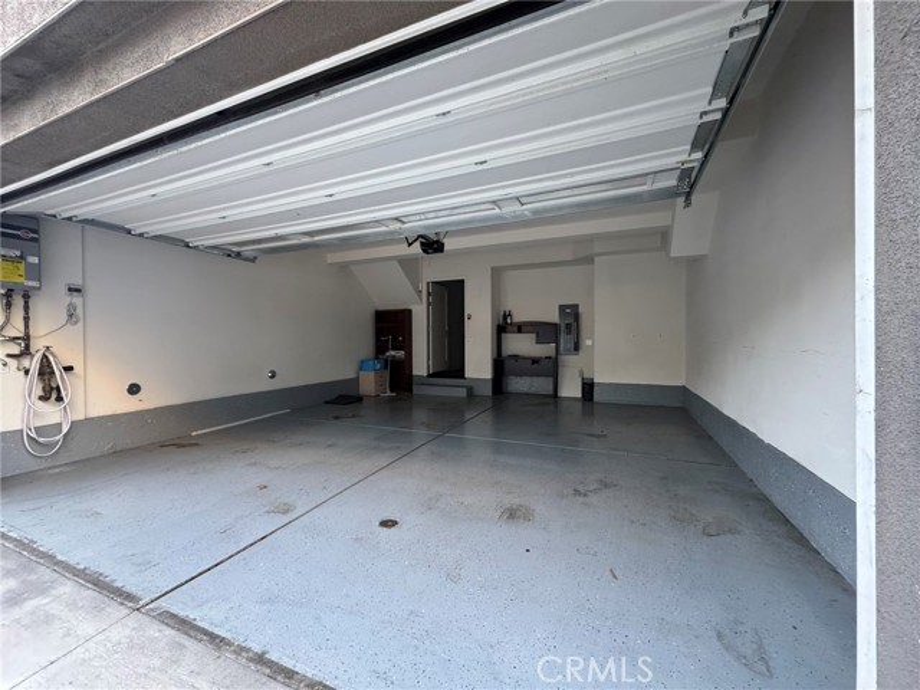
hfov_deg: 102.1
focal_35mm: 14
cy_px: 345
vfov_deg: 85.7
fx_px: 372
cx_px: 460
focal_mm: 2.22
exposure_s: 1/99
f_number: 2.2
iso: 320
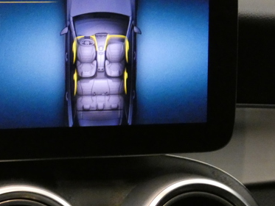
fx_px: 699
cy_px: 74
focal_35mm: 88
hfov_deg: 21.5
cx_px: 7
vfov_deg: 16.8
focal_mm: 7.3
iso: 1600
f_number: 3.6
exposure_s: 1/30
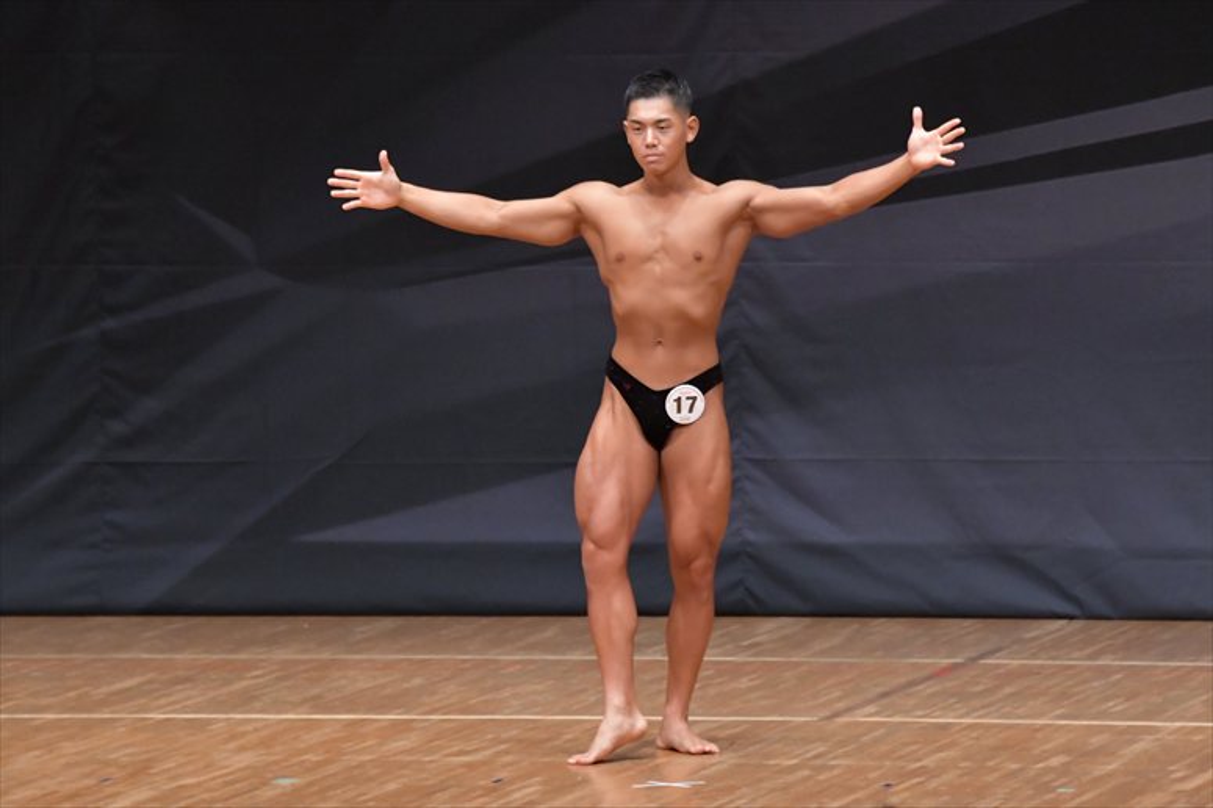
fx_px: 9598
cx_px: 606
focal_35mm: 285
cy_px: 404
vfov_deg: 4.8
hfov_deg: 7.2
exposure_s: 1/400
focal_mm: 190
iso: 6400
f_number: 5.6
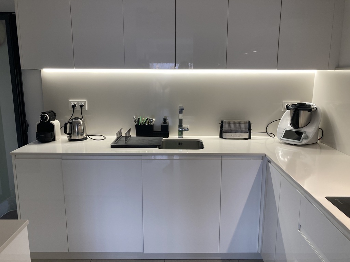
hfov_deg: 63.4
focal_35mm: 28
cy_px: 131
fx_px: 283
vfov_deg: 49.7
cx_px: 175
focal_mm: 3.99
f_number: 1.8
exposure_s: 1/83
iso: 80
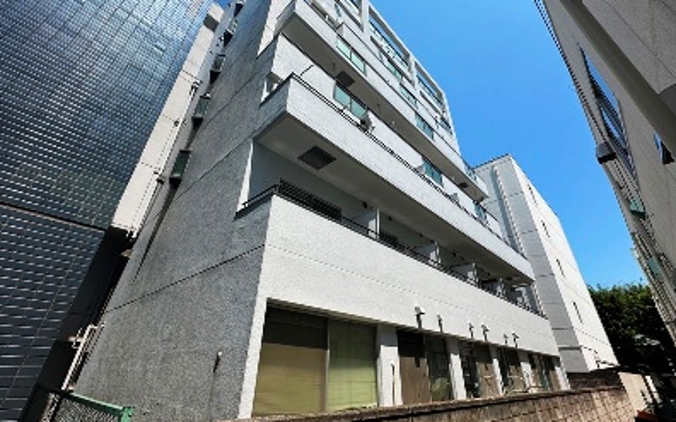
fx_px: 276
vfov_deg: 74.4
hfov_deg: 101.5
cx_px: 340
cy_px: 186
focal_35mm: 15
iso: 50
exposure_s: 1/2053
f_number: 2.2
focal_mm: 2.22
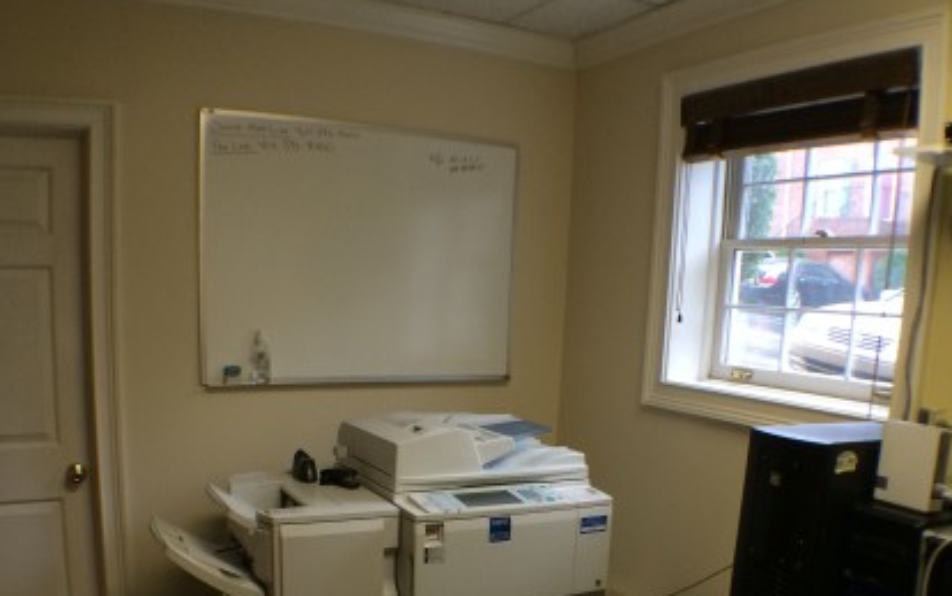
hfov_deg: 43.5
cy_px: 512
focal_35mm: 46
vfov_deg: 27.2
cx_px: 455
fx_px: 1194
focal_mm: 4.15
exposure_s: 1/30
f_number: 2.2
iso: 125
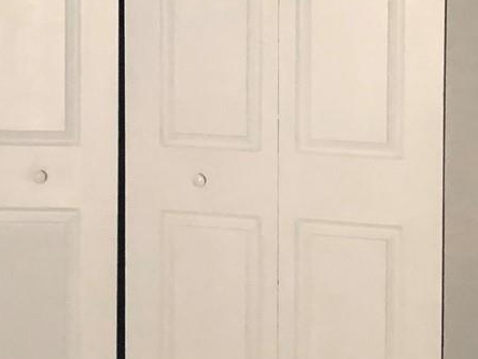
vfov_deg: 14.5
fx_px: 1395
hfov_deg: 19.4
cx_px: 221
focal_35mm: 101
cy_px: 19
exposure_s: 1/15
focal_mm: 3.99
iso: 100
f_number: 1.8
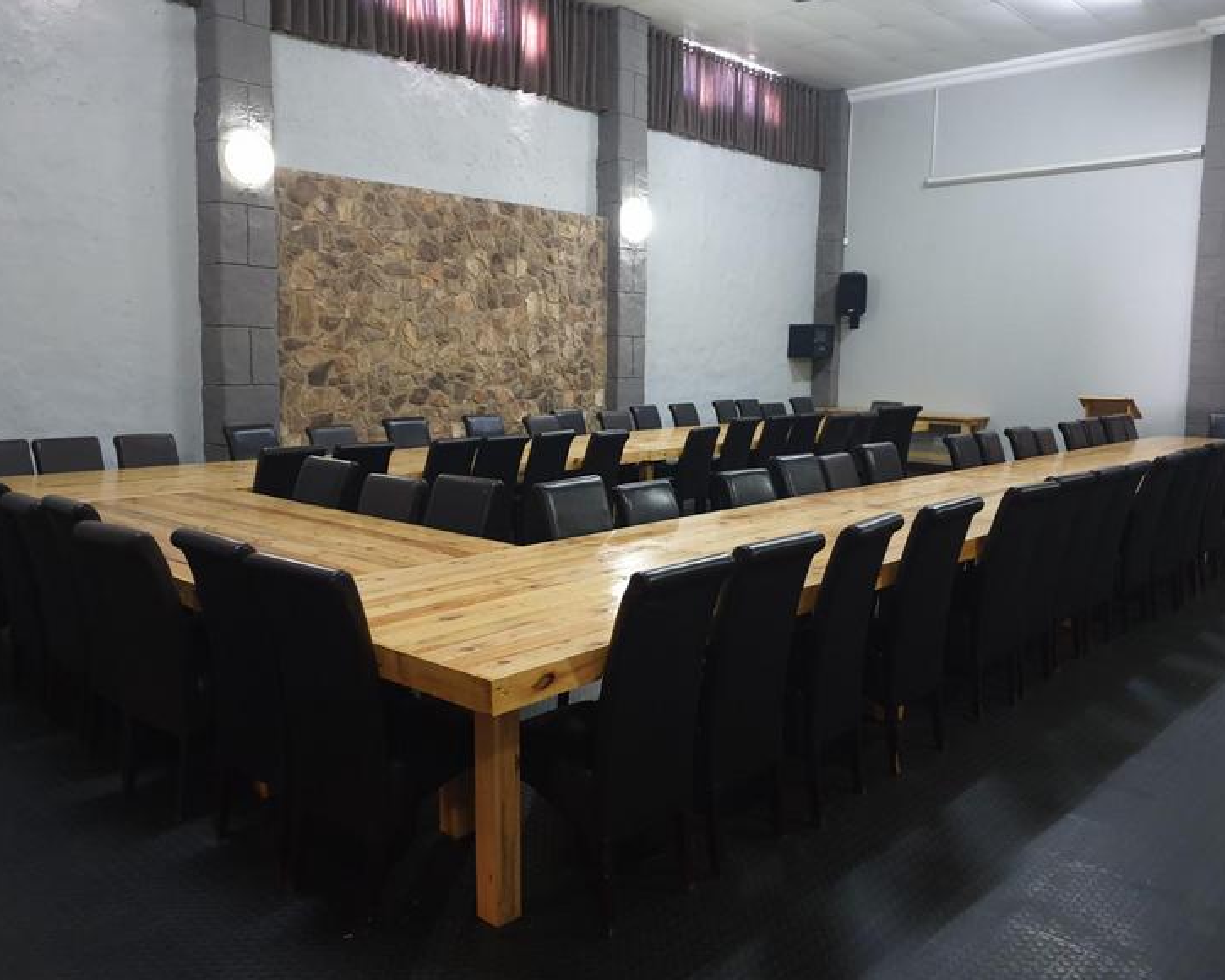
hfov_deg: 62.2
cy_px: 476
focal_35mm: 28
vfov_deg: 51.5
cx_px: 612
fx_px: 1015
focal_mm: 4.3
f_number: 1.5
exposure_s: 1/17
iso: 320
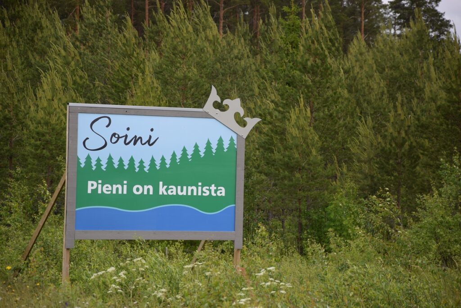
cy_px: 154
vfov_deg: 8.7
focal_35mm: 158
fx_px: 2017
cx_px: 230
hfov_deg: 13.0
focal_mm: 105
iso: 220
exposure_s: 1/500
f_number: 5.6
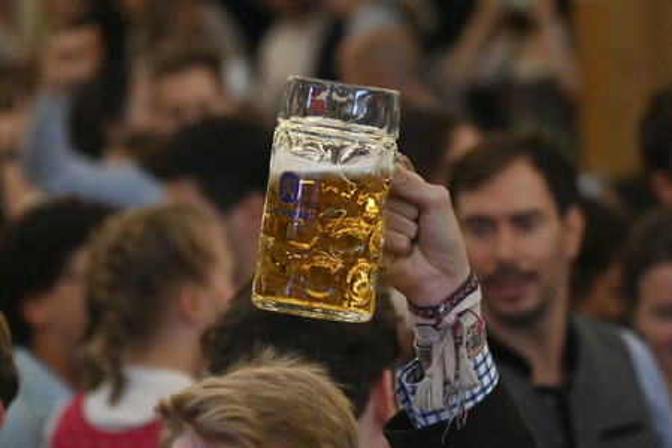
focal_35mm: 300
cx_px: 336
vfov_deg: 4.6
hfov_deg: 6.9
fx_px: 5600
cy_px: 224
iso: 16000
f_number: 6.3
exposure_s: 1/320
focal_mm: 200
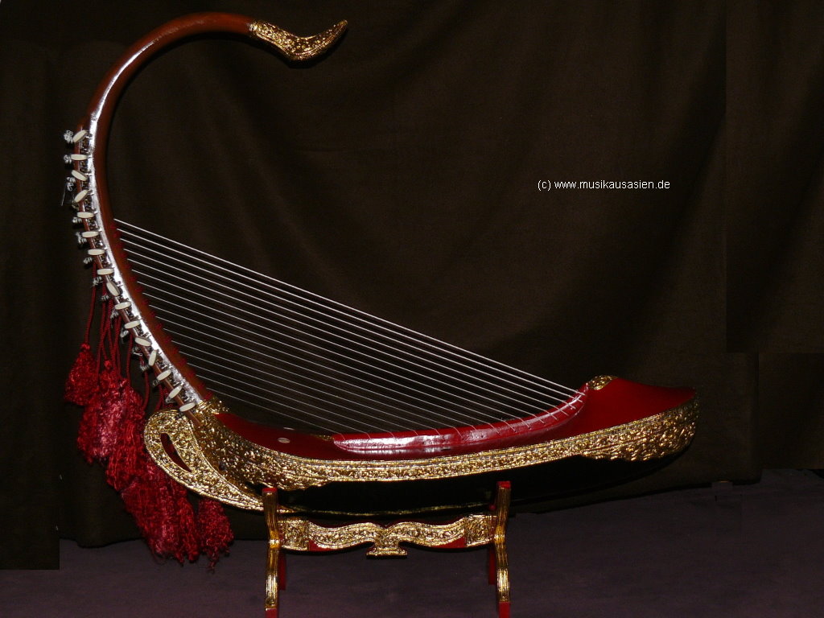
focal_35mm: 36
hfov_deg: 51.4
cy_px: 309
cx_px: 412
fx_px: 857
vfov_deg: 39.7
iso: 100
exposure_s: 1/30
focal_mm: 6
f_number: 2.8
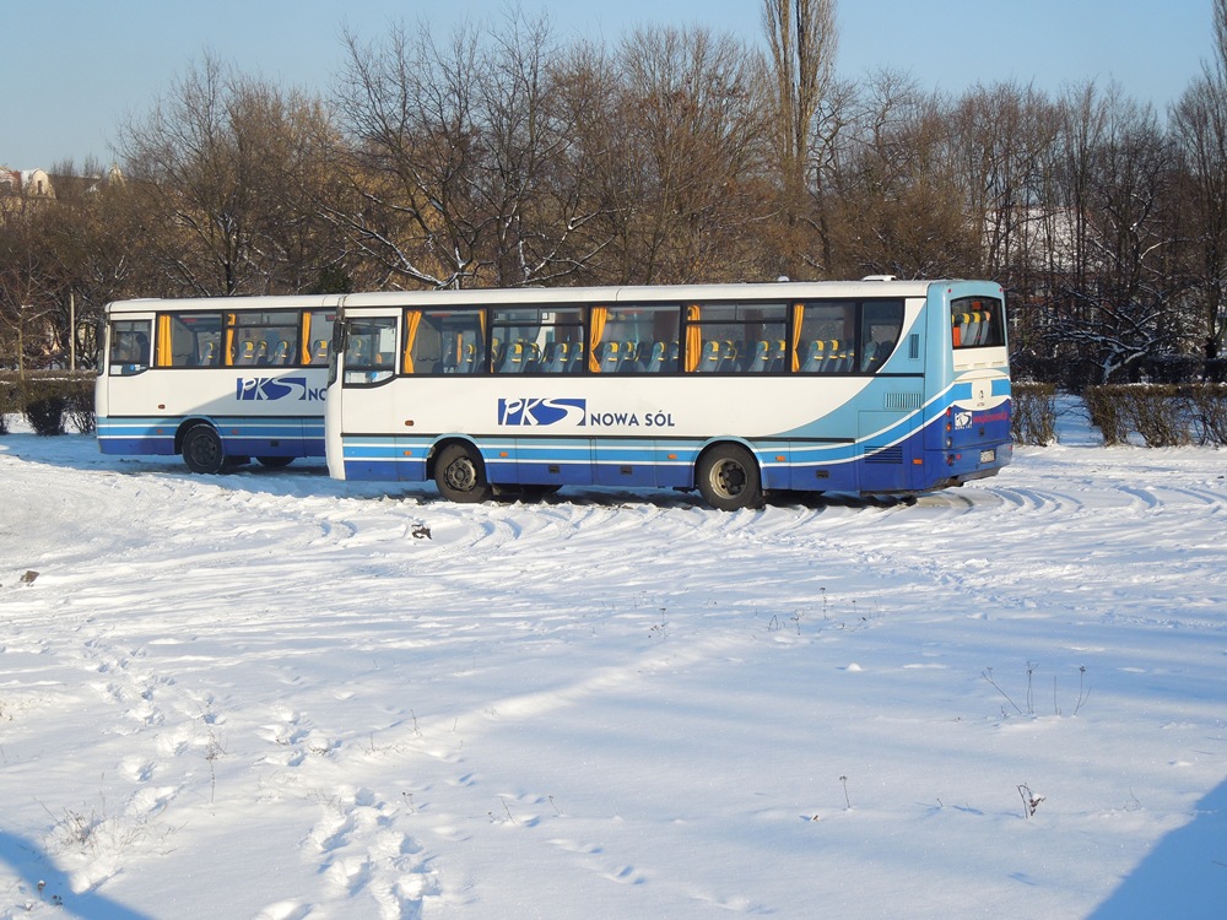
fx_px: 2446
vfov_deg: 21.3
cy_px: 460
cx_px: 614
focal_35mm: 69
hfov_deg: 28.2
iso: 100
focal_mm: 12.5
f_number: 4.4
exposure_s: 1/640
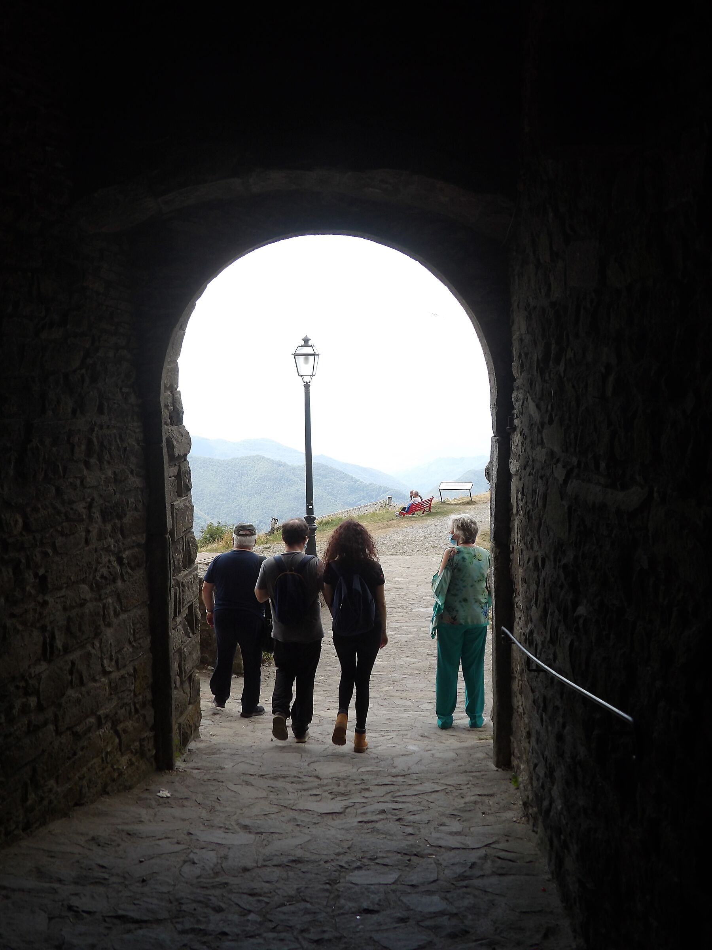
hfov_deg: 42.9
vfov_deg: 55.4
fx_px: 905
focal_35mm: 33
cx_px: 356
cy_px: 475
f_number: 3.6
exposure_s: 1/85
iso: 100
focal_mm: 5.9
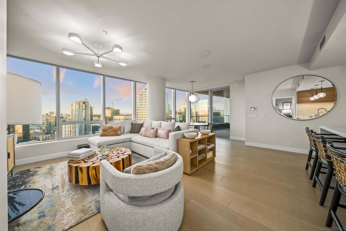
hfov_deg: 112.6
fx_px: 115
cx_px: 173
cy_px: 116
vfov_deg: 90.0
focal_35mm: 12
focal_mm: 12
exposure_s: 1/1.67
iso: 250
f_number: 6.3
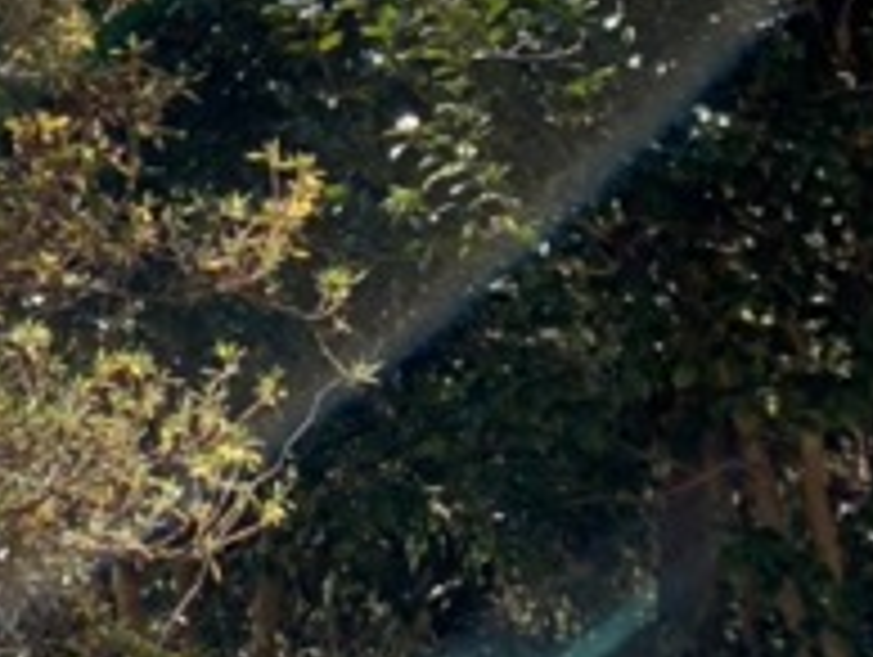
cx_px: -652
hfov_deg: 15.9
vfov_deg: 12.6
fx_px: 2702
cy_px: -536
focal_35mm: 107
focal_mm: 4.25
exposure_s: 1/1100
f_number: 1.8
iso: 25
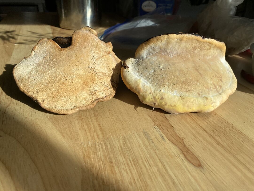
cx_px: 127
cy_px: 96
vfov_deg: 53.1
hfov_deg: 67.3
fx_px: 191
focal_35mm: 26
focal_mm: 4.25
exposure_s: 1/1866
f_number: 1.8
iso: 32
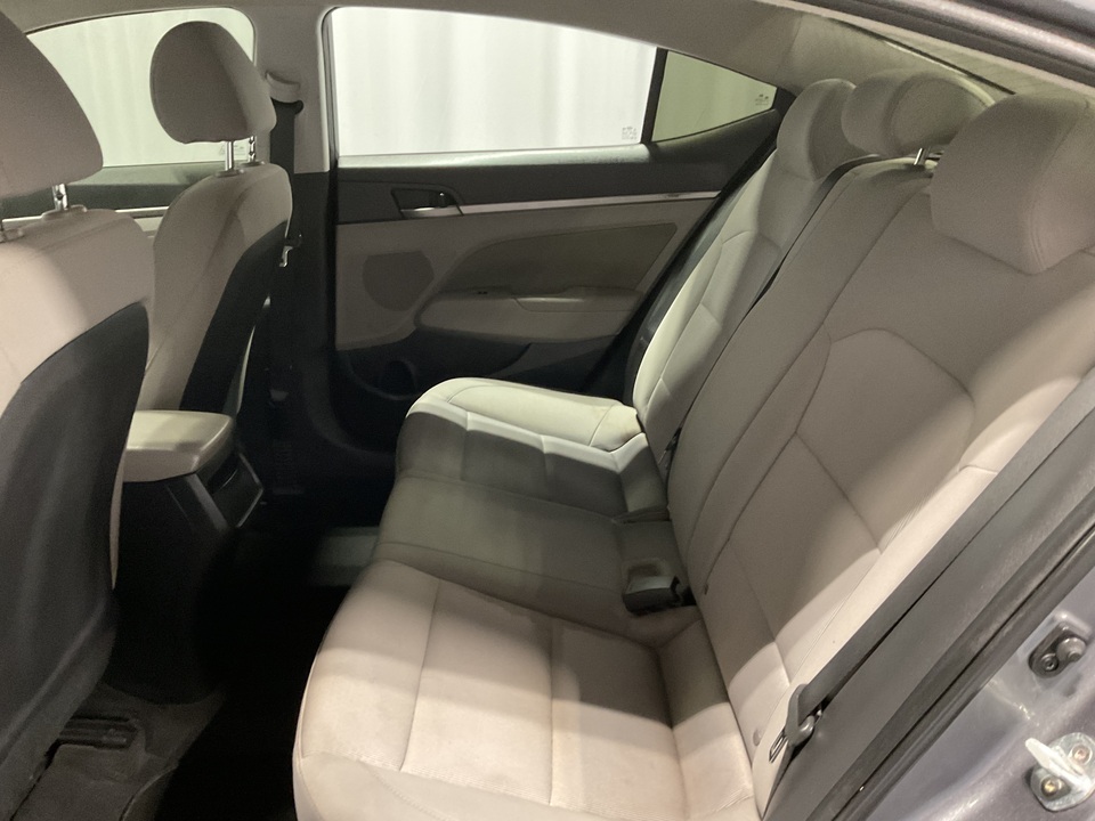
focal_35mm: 29
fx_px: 917
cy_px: 410
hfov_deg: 61.7
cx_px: 548
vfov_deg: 48.2
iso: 320
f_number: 1.8
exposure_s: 1/30
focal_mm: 3
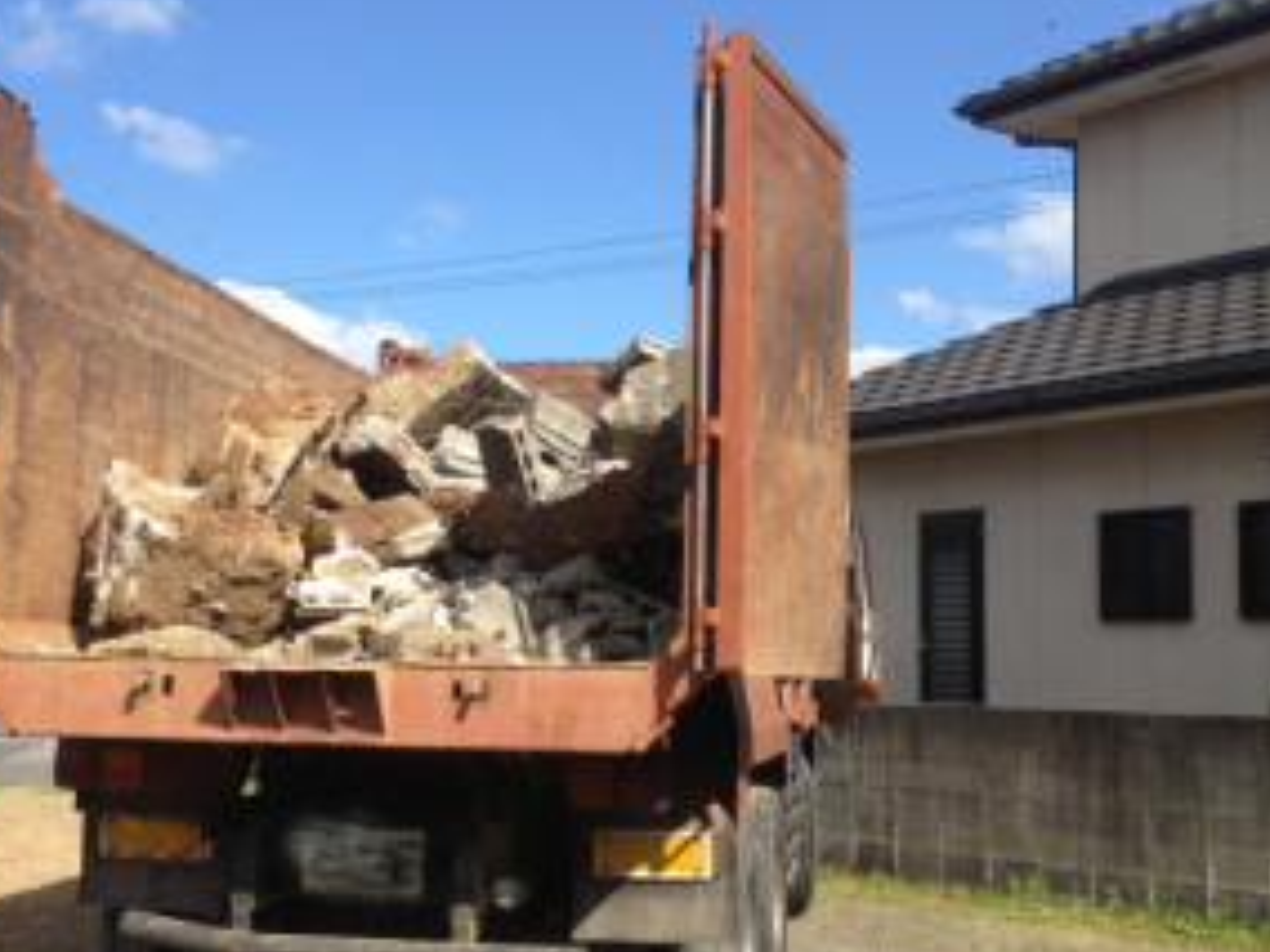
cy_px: 541
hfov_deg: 37.9
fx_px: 1834
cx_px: 465
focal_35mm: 50
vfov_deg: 29.1
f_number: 2.4
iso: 50
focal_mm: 4.13
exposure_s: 1/1063
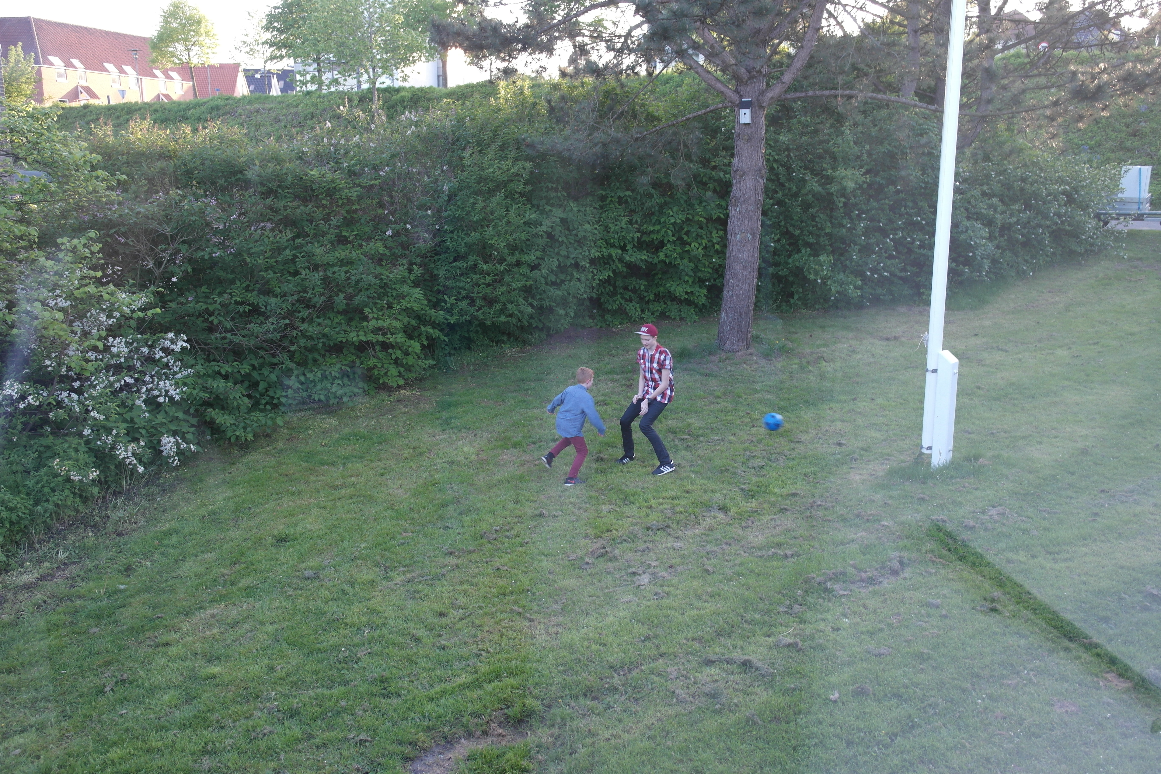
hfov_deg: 61.9
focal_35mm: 30
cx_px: 580
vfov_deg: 43.6
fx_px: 967
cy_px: 387
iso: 200
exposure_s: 1/80
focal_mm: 20
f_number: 3.5
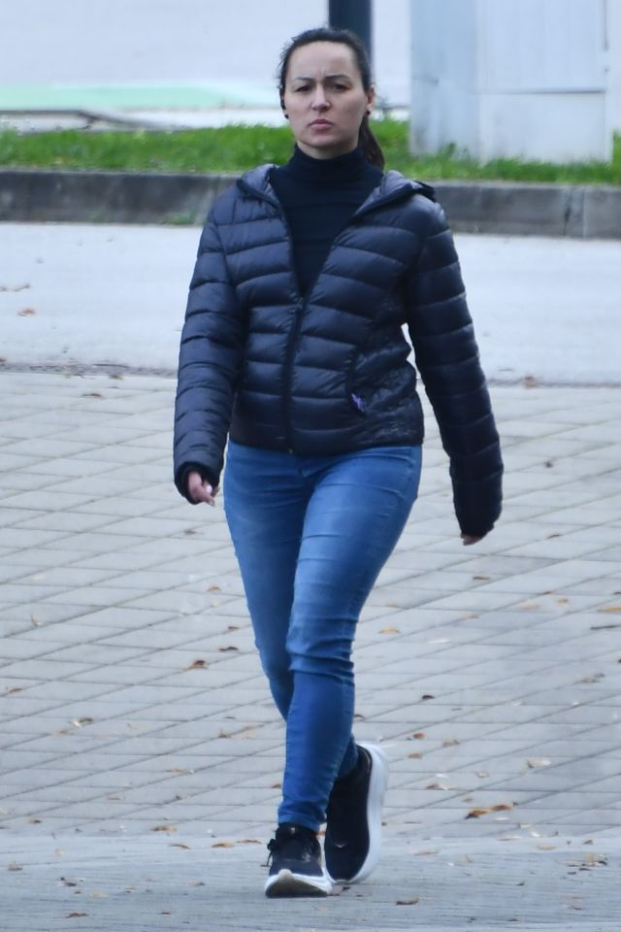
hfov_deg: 3.1
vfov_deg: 4.6
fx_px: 11643
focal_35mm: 450
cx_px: 310
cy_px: 466
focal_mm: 300
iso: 500
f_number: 5.6
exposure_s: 1/400
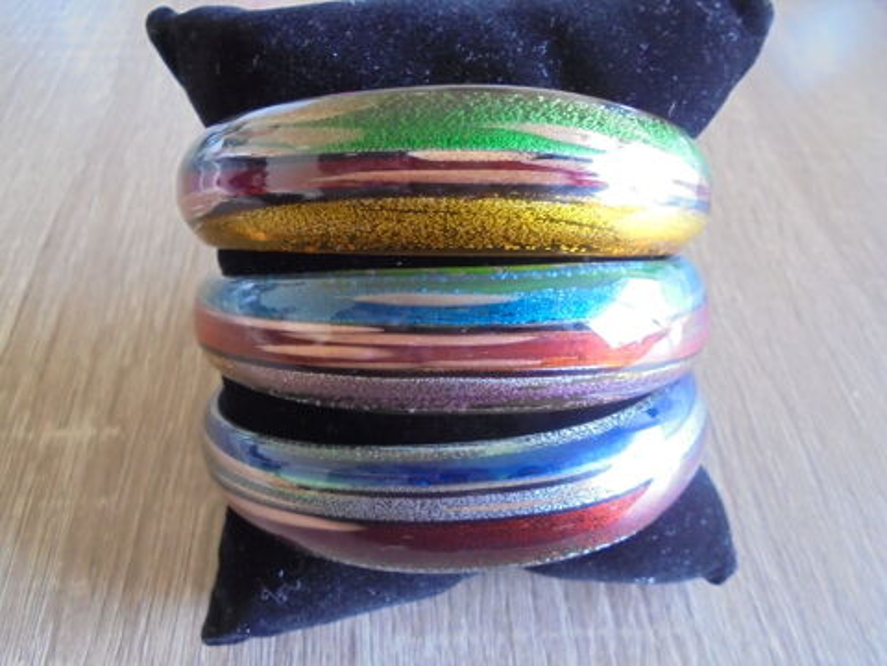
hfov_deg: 67.3
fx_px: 666
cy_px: 333
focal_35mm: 26
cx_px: 444
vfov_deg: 53.1
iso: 400
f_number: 3.5
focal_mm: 4.6
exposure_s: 1/15
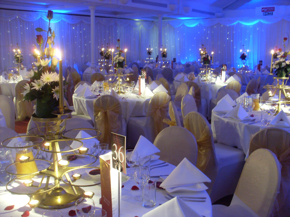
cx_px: 145
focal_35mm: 38
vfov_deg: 37.7
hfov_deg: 49.0
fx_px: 318
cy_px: 108
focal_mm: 6.3
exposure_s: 1/10
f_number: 3
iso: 200
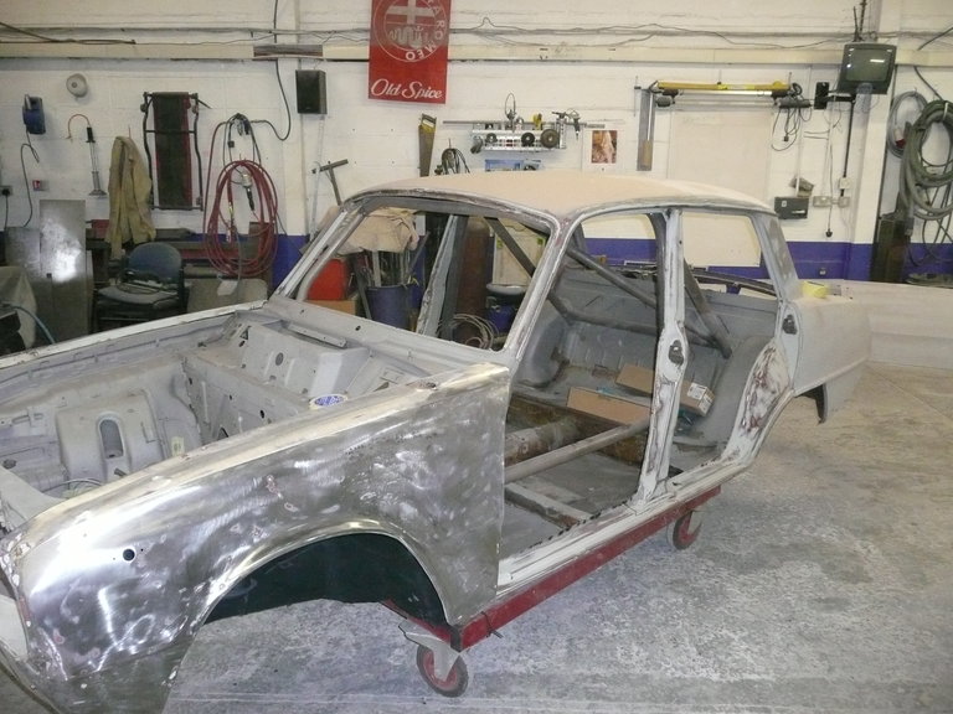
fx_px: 771
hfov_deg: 63.4
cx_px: 476
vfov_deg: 49.7
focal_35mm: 28
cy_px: 357
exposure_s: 1/30
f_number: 3.3
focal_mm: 4.6
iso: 640
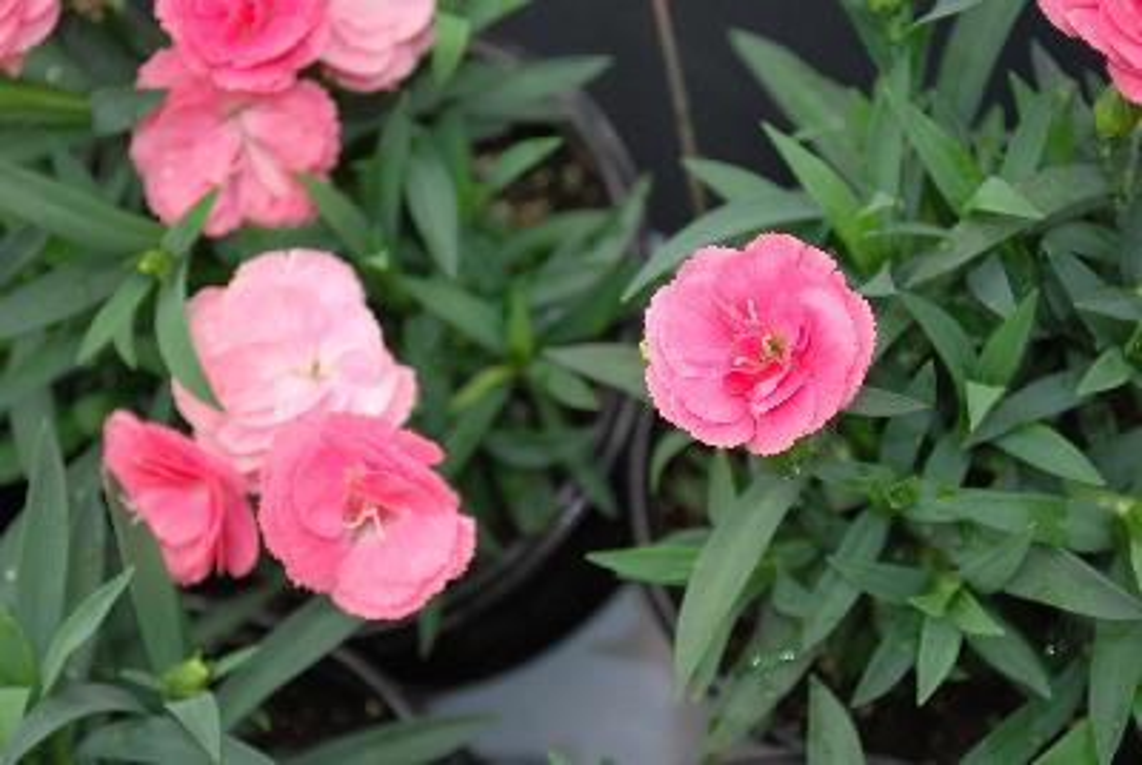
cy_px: 382
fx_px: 2287
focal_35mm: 72
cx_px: 571
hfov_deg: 28.0
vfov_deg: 19.0
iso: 200
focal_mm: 48
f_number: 5.6
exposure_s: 1/60
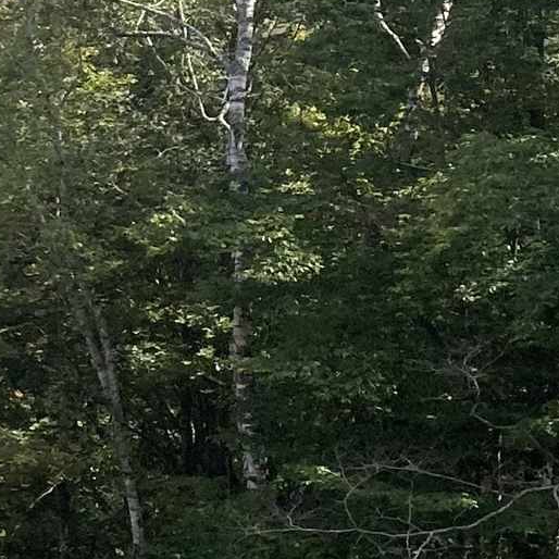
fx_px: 2704
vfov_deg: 11.8
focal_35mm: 148
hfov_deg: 9.9
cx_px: -931
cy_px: 160
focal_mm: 3.99
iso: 20
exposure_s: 1/1567
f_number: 1.8
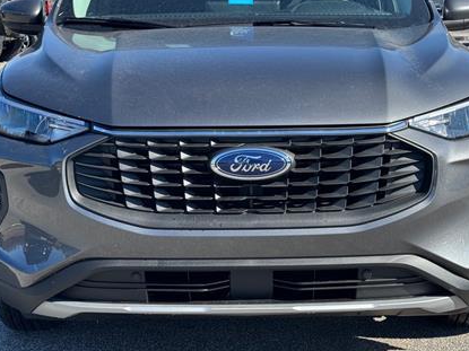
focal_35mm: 74
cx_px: 247
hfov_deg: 26.3
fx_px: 1002
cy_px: 134
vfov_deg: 19.9
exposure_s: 1/1818
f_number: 1.78
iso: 64
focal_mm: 6.76
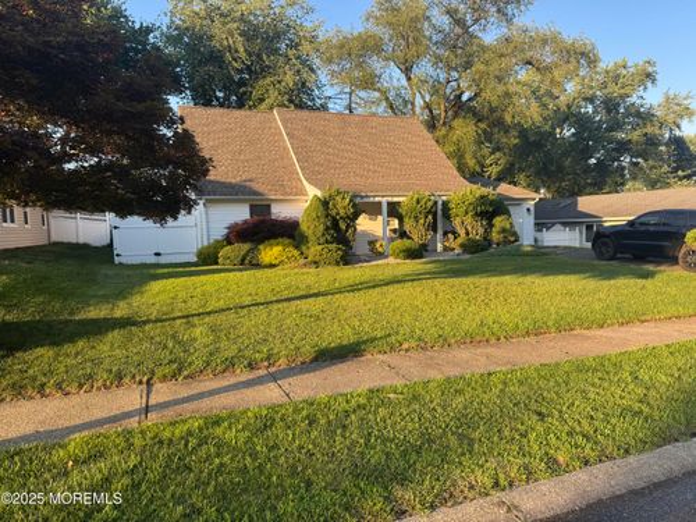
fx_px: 483
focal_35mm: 24
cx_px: 348
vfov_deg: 56.8
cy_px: 261
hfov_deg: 71.6
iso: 80
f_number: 1.78
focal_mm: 6.76
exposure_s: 1/604
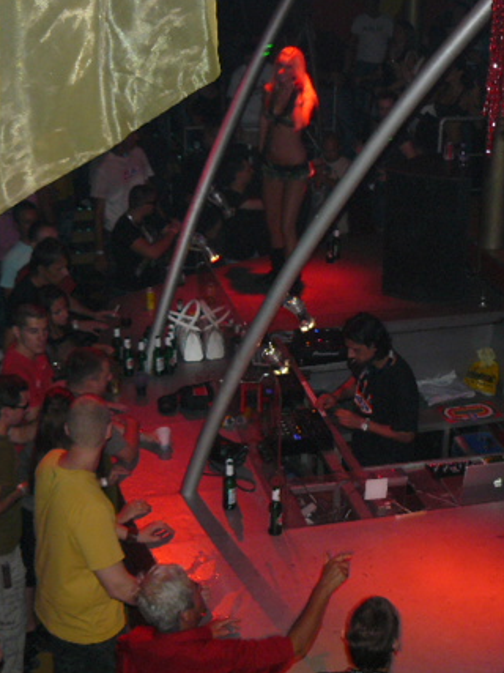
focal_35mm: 54
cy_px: 334
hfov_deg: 26.9
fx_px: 1049
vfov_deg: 35.6
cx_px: 313
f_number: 2.8
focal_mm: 6
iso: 160
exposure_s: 1/25
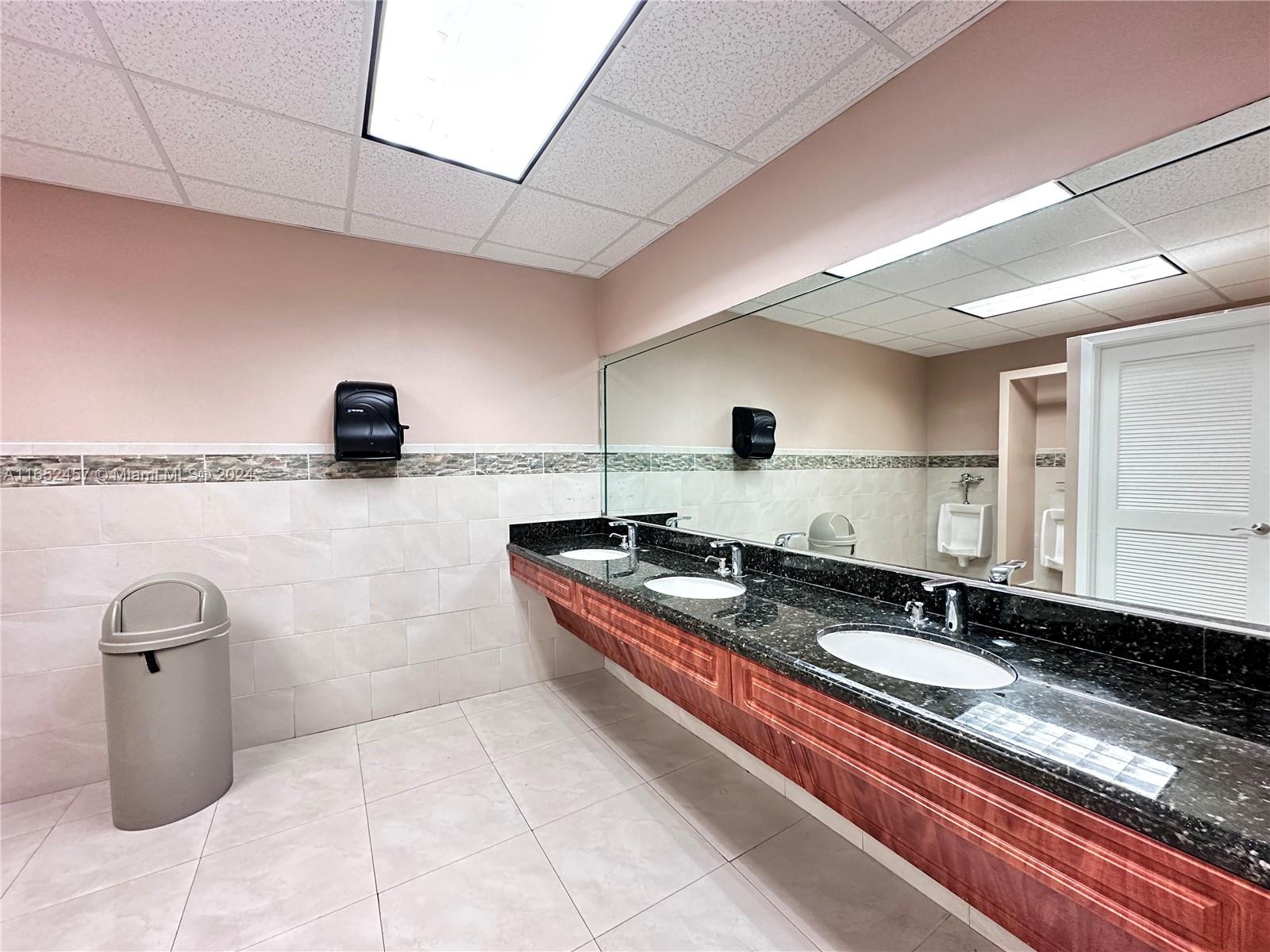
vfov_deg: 85.7
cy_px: 476
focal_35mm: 14
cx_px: 635
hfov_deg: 102.1
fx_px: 514
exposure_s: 1/60
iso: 640
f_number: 2.2
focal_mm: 2.22
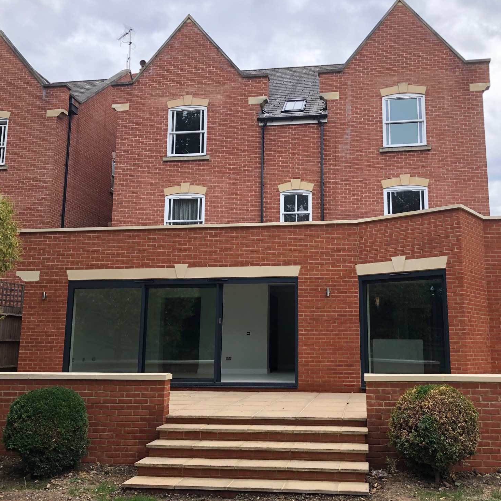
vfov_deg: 48.5
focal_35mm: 34
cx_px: 299
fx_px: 557
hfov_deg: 48.2
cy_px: 250
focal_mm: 3.99
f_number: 1.8
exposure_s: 1/813
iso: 20
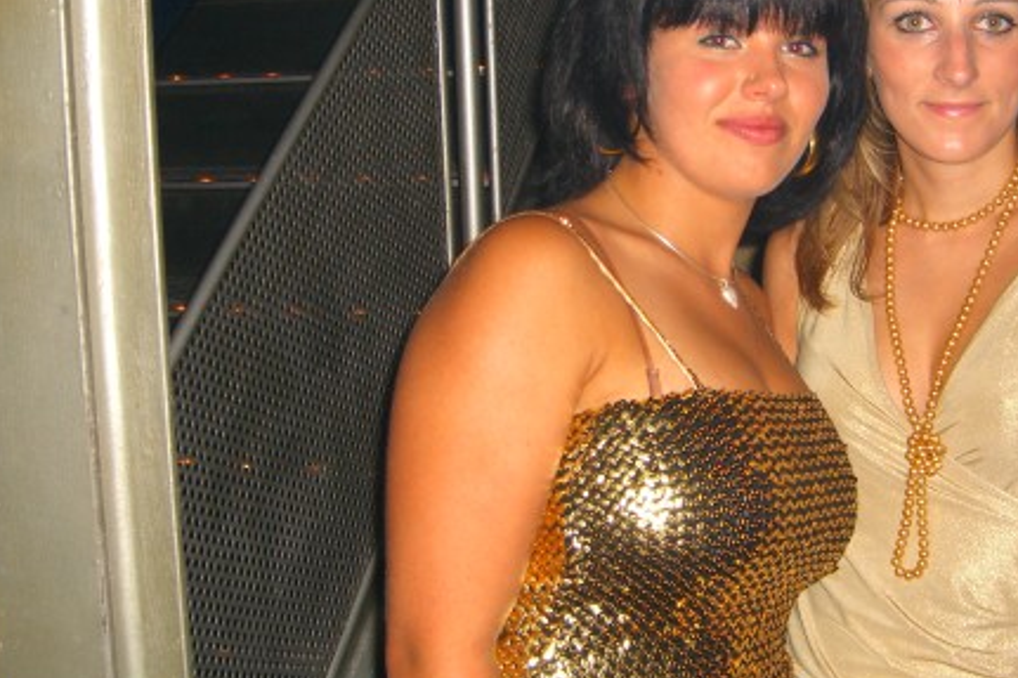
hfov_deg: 36.0
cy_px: 260
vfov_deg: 24.5
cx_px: 650
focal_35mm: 55
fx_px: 1555
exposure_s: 1/60
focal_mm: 7.9
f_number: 2.8
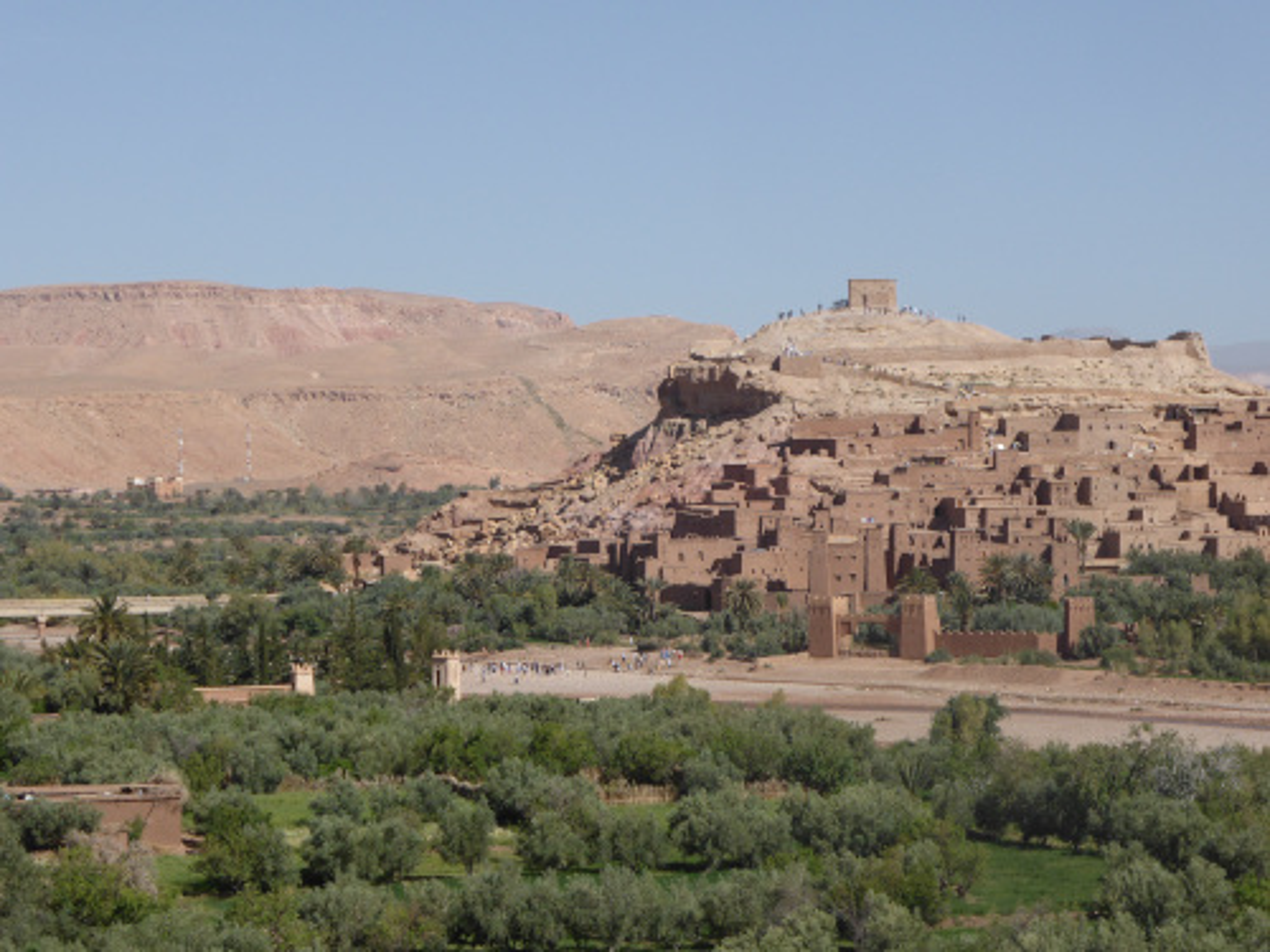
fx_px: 4366
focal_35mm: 119
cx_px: 635
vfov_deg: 12.5
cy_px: 476
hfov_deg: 16.6
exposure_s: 1/800
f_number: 5.3
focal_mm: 19.4
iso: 100
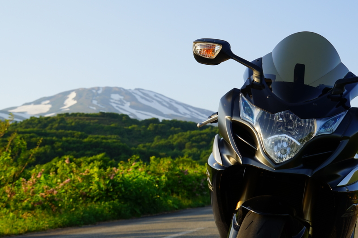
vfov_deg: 19.4
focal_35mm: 70
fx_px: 696
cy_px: 119
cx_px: 179
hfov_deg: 28.8
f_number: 8
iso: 100
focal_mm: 47
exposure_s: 1/125
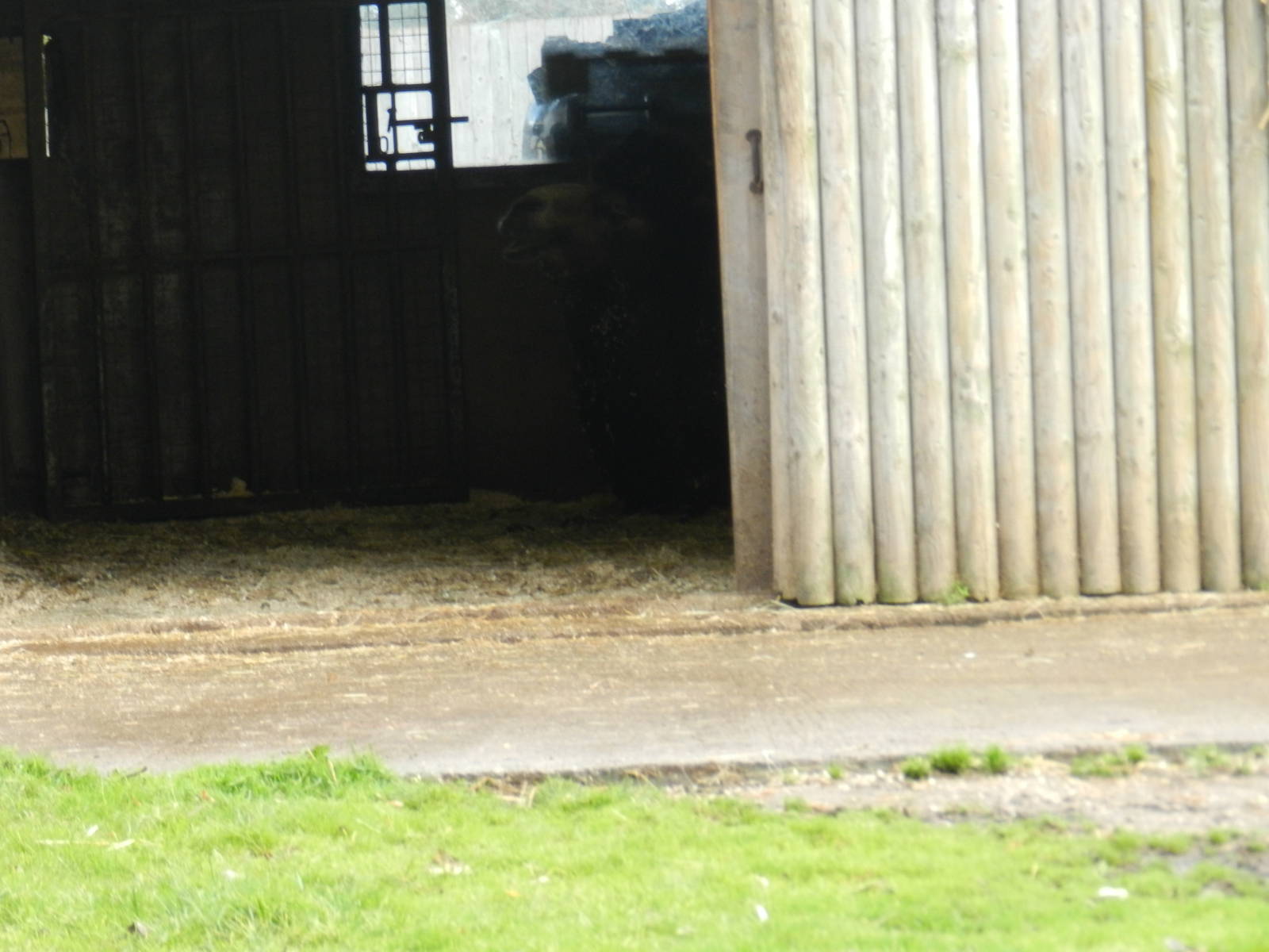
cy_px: 476
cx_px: 634
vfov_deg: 4.8
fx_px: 11328
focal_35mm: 309
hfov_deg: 6.4
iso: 400
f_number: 5.4
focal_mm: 55
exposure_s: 1/100
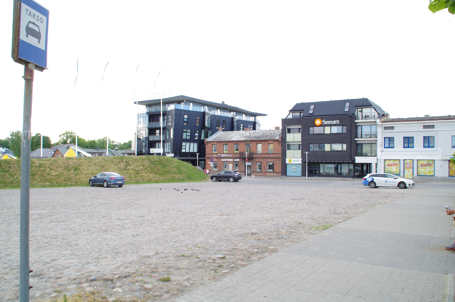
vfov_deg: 47.7
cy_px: 151
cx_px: 228
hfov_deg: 67.5
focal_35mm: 27
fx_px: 341
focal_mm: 18
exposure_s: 1/40
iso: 250
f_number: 10
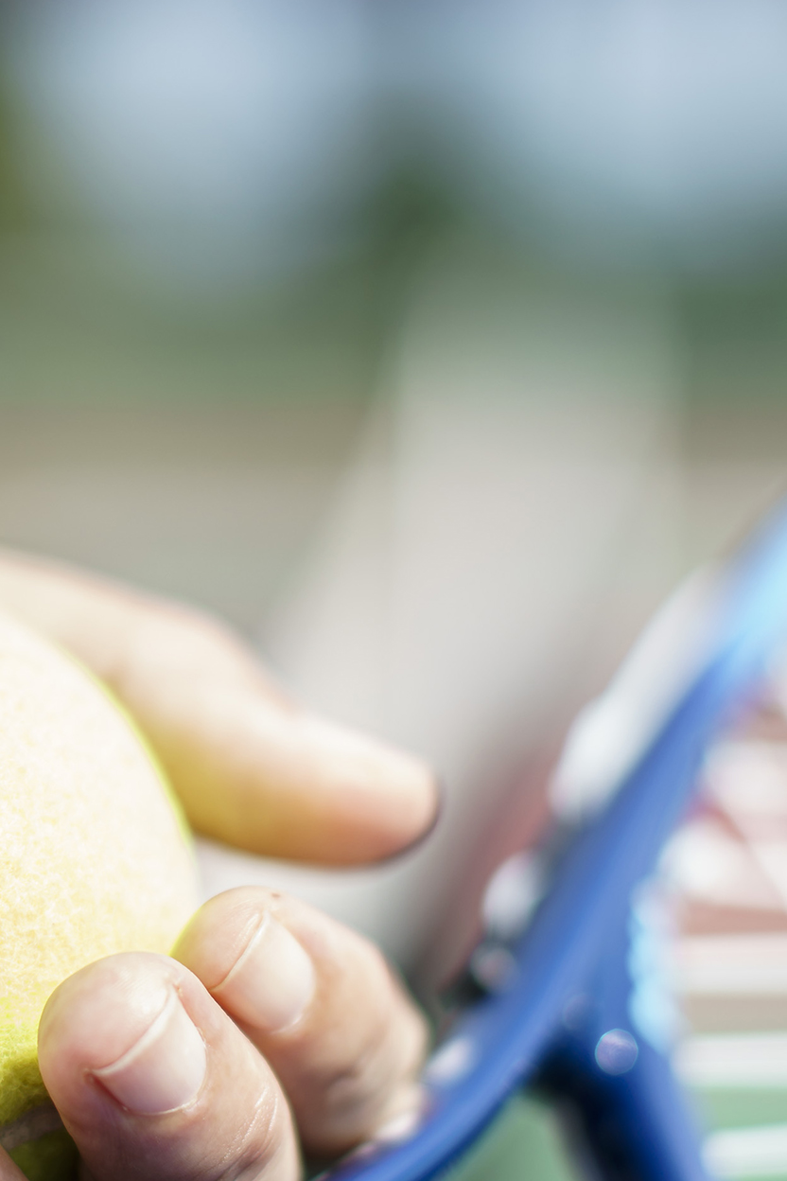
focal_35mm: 142
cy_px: 709
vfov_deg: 14.4
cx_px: 78
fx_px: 4656
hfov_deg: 9.6
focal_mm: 50
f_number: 2
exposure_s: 1/1250
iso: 50
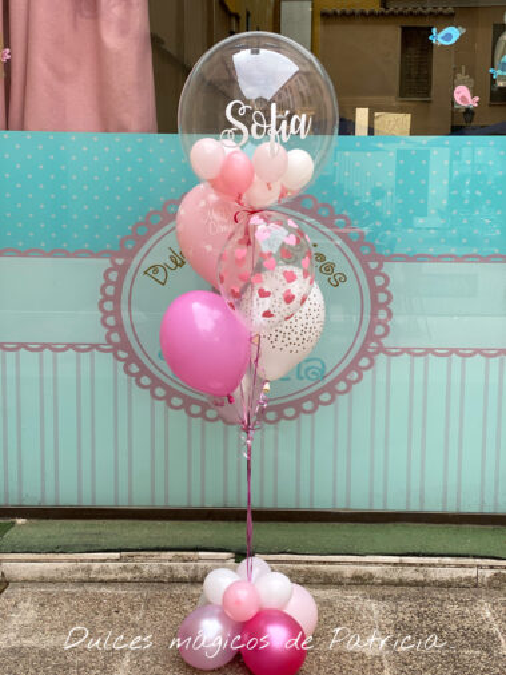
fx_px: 1013
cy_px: 338
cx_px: 253
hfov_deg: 28.0
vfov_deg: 36.8
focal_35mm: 52
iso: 20
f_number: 2
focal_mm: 6
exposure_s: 1/452
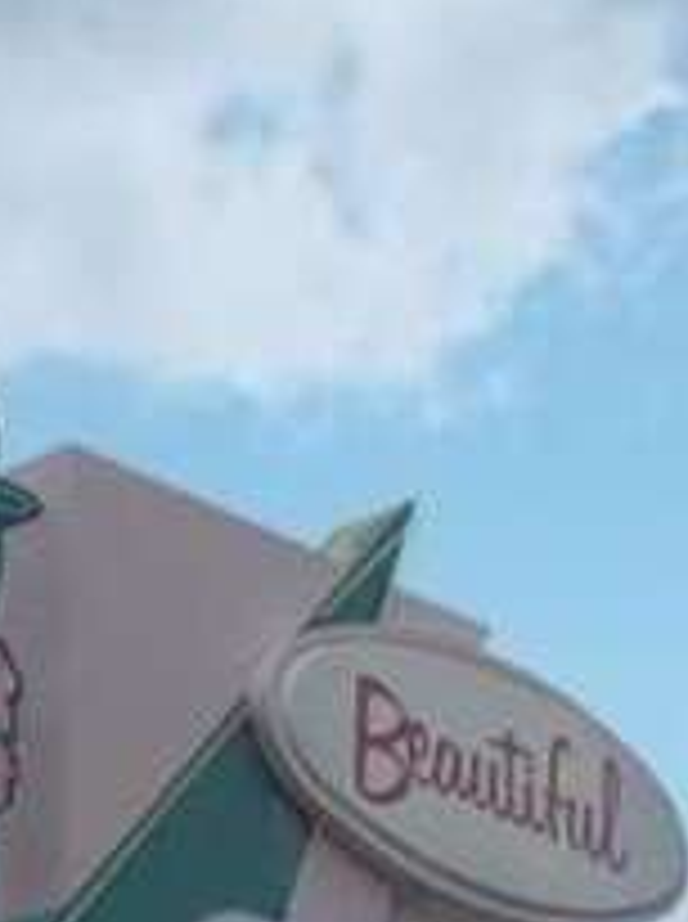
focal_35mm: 129
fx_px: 3429
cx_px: -117
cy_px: 1390
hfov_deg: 11.3
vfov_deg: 14.3
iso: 64
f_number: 8
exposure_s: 1/100
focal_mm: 5.9
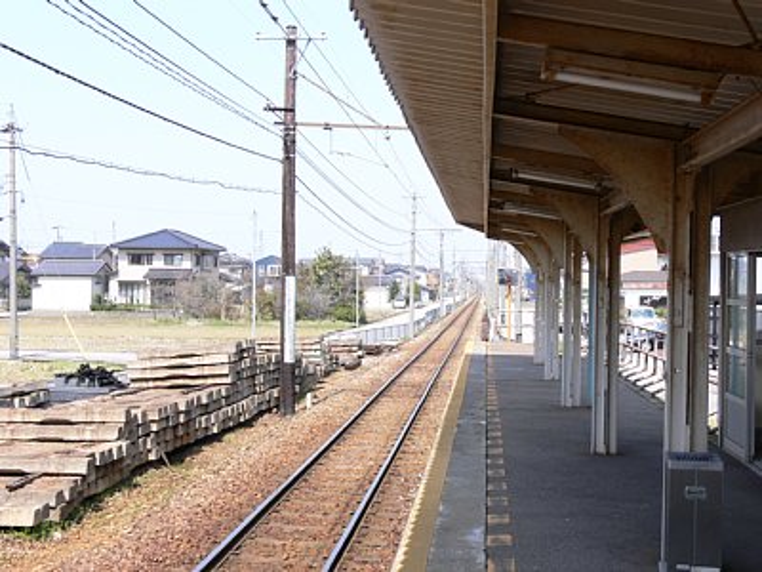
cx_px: 381
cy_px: 286
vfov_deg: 29.7
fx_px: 1079
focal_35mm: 49
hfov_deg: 38.9
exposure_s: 1/125
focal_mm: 10.4
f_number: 5.6
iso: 80
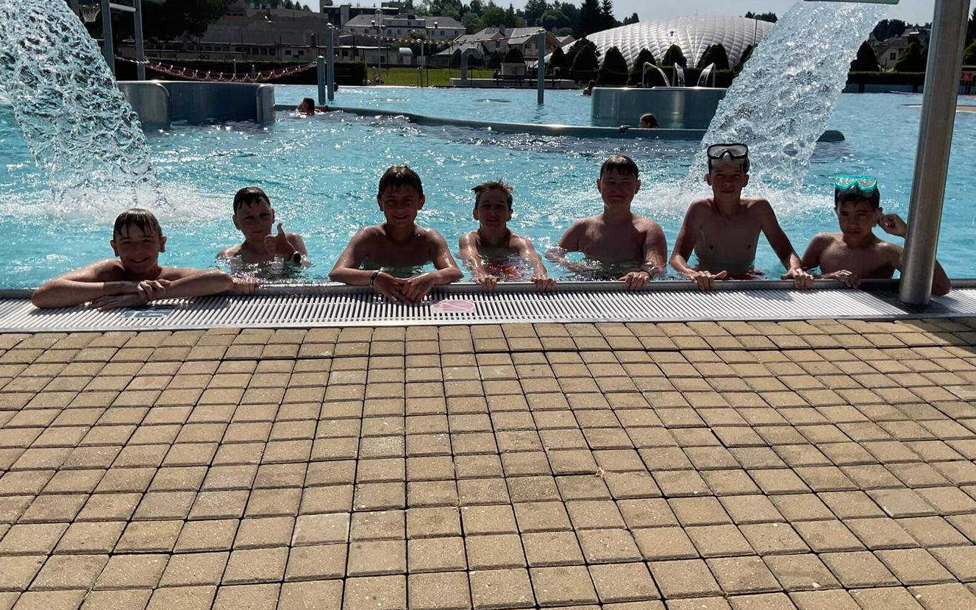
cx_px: 488
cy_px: 251
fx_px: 824
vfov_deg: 40.4
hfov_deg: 61.2
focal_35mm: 31
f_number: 1.8
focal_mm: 3
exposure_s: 1/4405
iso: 16
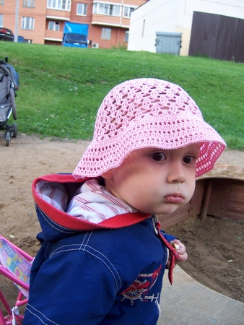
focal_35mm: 36
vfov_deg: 51.3
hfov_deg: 39.7
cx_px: 122
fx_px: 338
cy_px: 162
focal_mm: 6.2
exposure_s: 1/60
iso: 80
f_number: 2.8
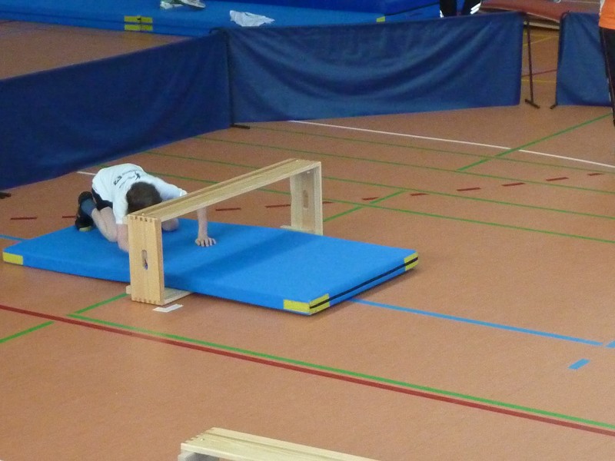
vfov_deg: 13.1
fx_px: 2008
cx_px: 308
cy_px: 230
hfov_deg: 17.4
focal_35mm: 113
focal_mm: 10.3
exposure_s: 1/125
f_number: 4
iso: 800
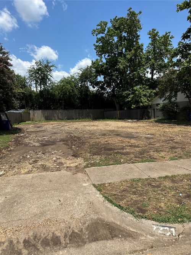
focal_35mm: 24
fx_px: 177
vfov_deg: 71.6
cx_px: 96
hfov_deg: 56.8
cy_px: 128
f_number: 1.78
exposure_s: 1/5000
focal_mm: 6.86
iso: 80
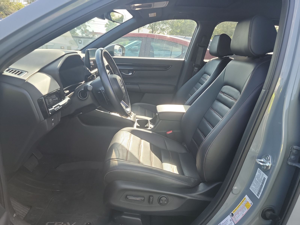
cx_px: 150
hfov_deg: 71.6
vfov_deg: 56.8
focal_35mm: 24
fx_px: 208
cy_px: 112
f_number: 1.8
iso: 68
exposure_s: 1/119
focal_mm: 6.7
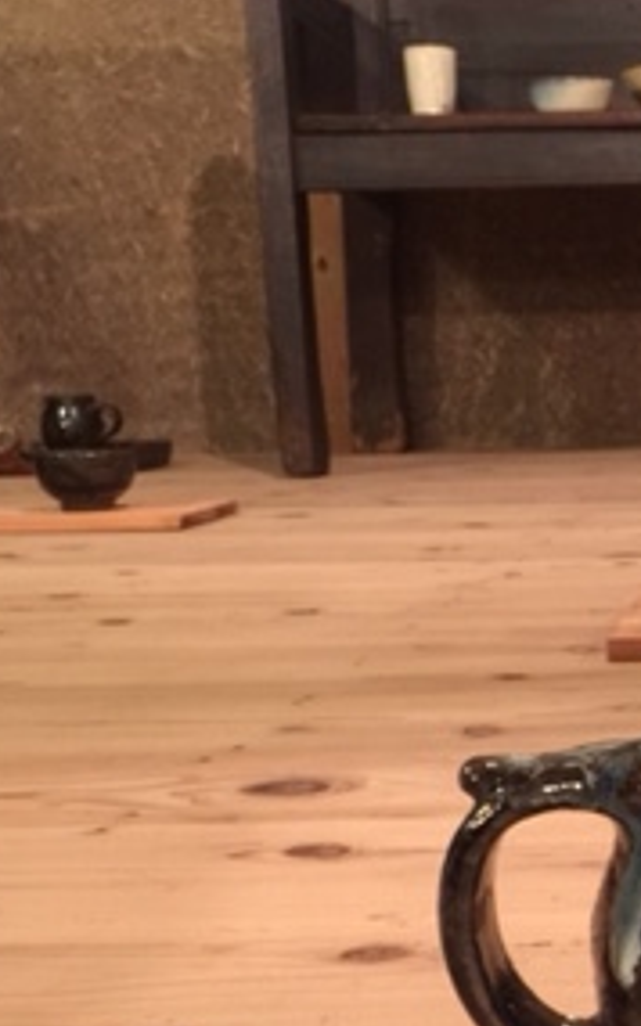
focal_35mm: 69
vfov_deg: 29.5
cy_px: 724
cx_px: 810
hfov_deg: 17.8
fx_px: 1930
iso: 64
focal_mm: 4.15
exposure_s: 1/4
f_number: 2.2
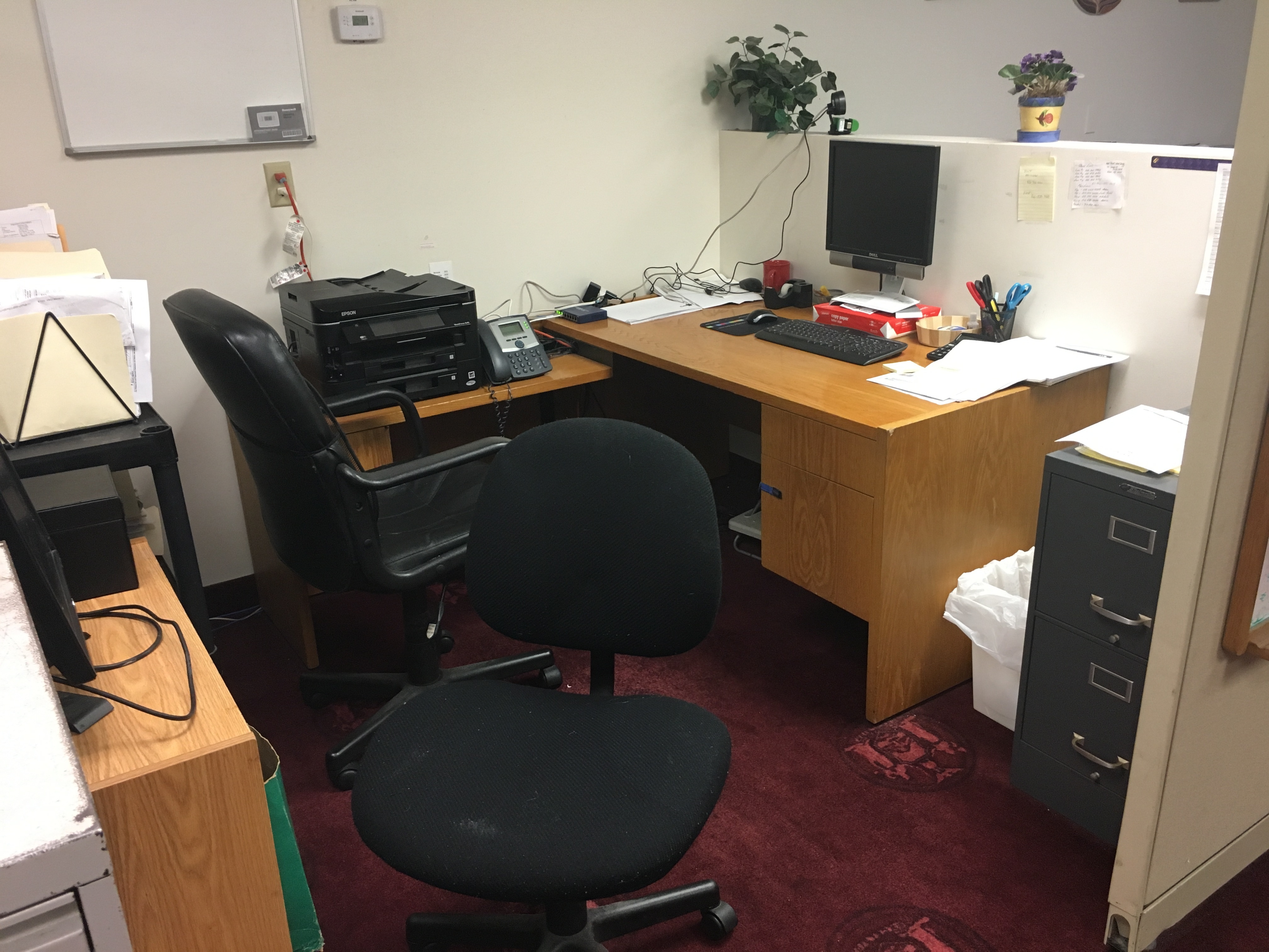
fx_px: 1063
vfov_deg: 48.2
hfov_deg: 61.7
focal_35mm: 29
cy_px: 476
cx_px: 634
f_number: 2.2
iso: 100
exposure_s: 1/30
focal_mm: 4.15
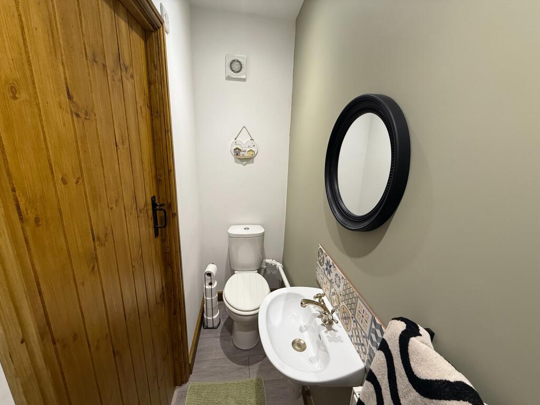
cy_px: 202
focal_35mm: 14
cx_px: 270
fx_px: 218
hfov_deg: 102.1
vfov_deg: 85.7
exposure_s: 1/100
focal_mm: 2.22
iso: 160
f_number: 2.2
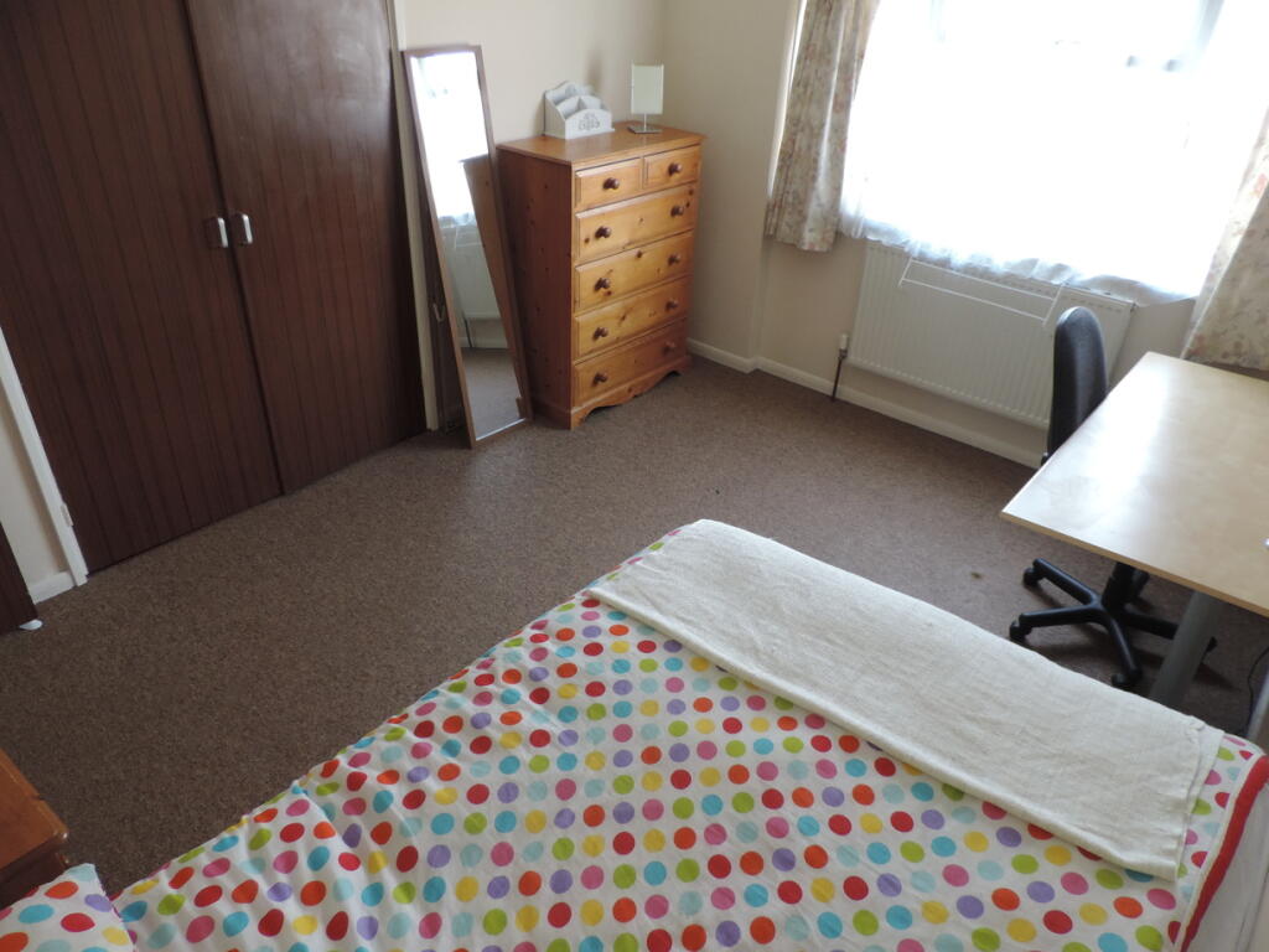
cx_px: 634
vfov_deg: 56.8
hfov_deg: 71.6
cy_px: 476
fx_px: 880
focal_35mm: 24
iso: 320
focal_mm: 4.3
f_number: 3
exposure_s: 1/30
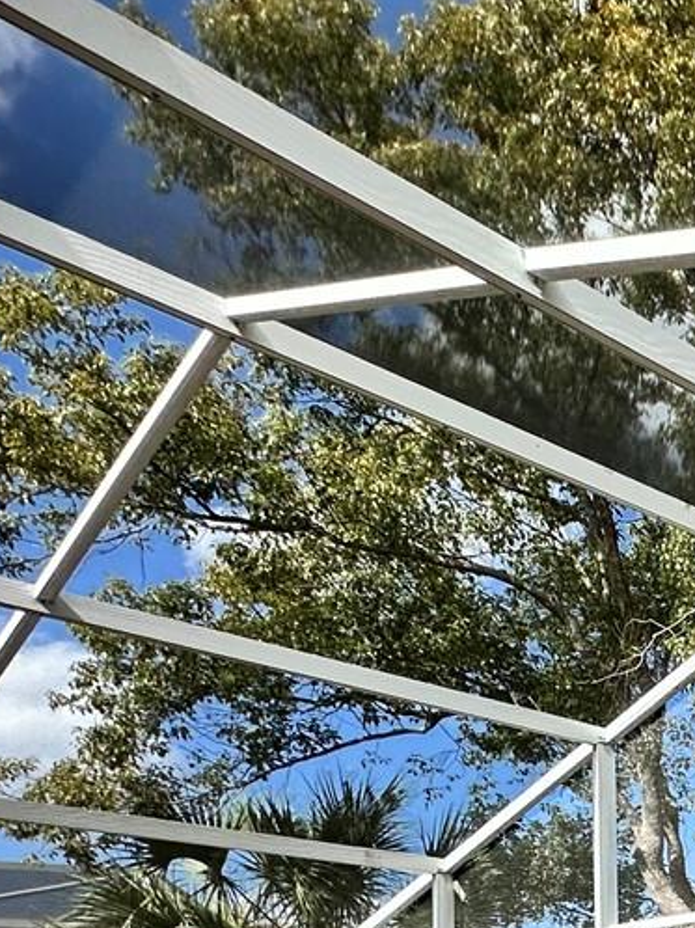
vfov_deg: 35.1
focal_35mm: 45
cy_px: 1057
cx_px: 1258
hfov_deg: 21.2
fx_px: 1206
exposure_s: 1/1642
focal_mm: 2.22
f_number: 2.2
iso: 40
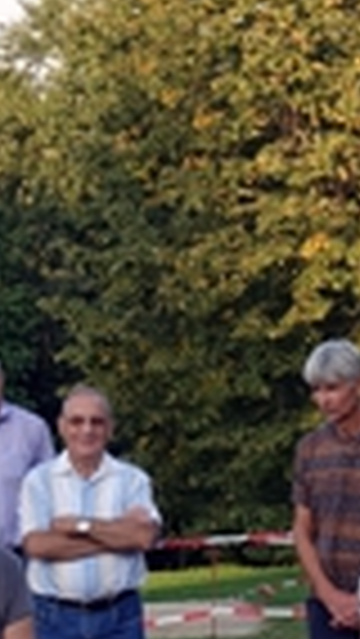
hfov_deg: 6.7
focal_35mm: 177
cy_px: 560
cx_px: 626
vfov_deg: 12.1
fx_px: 3000
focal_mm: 11.03
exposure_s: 1/250
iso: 100
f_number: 3.2
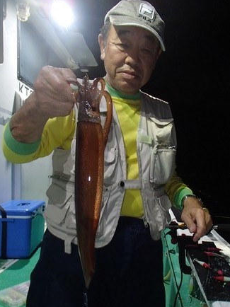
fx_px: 275
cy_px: 167
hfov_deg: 45.4
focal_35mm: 31
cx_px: 125
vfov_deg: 58.3
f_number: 3.9
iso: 400
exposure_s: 1/30
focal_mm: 5
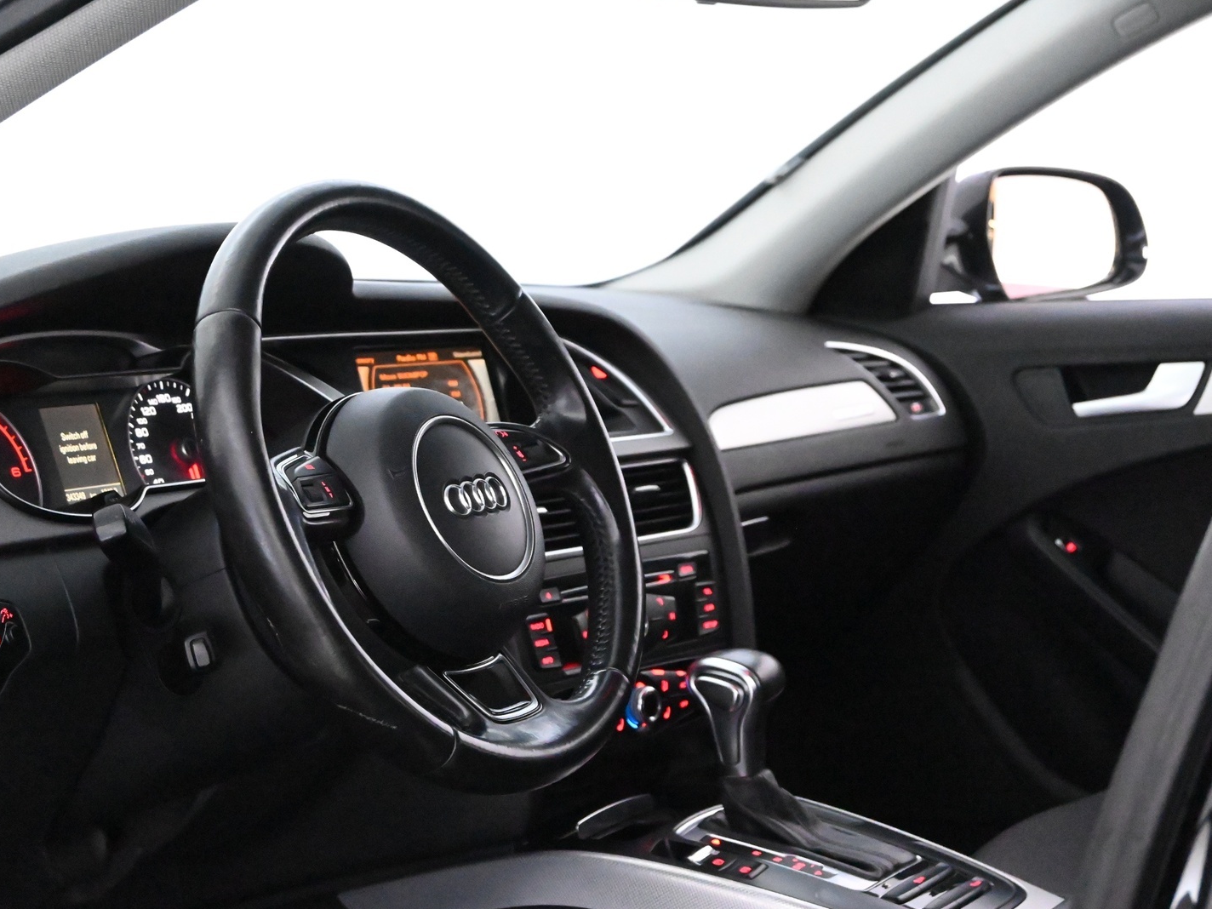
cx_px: 551
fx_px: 2470
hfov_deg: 27.6
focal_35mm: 71
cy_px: 453
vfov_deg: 20.9
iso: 18000
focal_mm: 43
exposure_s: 1/60
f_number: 6
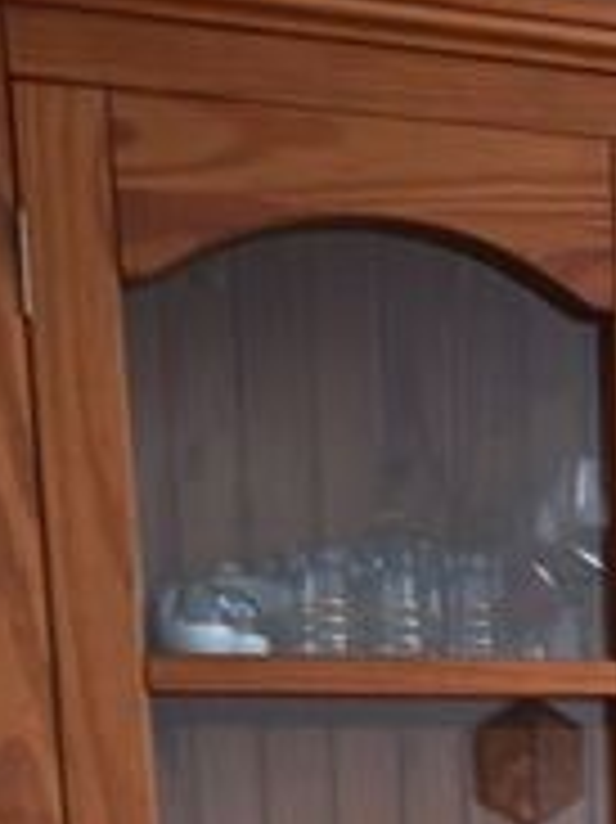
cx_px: 549
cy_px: 1310
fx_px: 1995
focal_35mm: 84
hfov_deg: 17.3
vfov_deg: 19.6
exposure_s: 1/25
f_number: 1.75
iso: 5140
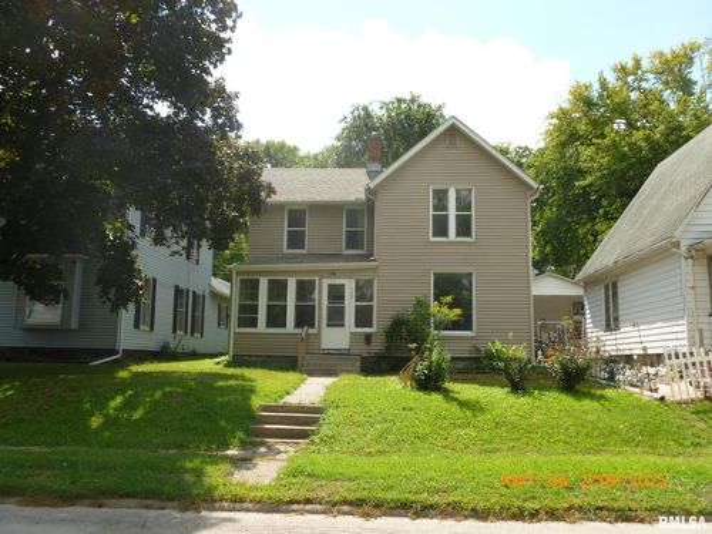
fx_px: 576
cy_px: 267
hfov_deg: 63.4
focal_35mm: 28
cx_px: 356
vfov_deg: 49.7
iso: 100
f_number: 3.3
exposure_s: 1/500
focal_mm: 5
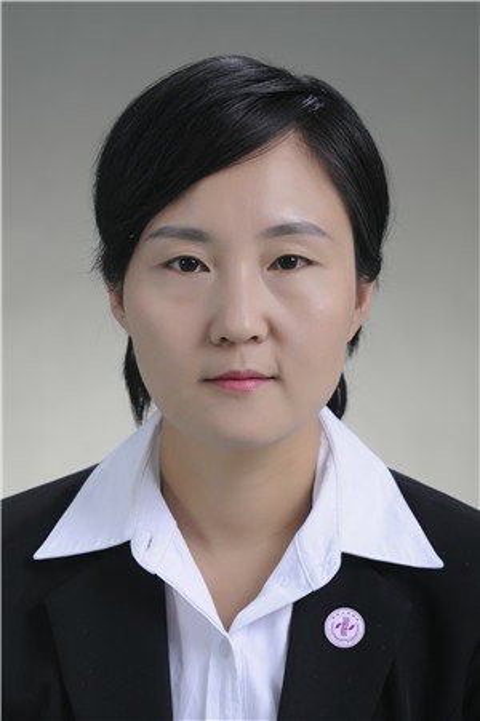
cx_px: 240
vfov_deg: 16.1
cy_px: 360
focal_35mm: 128
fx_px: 2554
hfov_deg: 10.7
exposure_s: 1/125
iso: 160
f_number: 5.6
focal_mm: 85
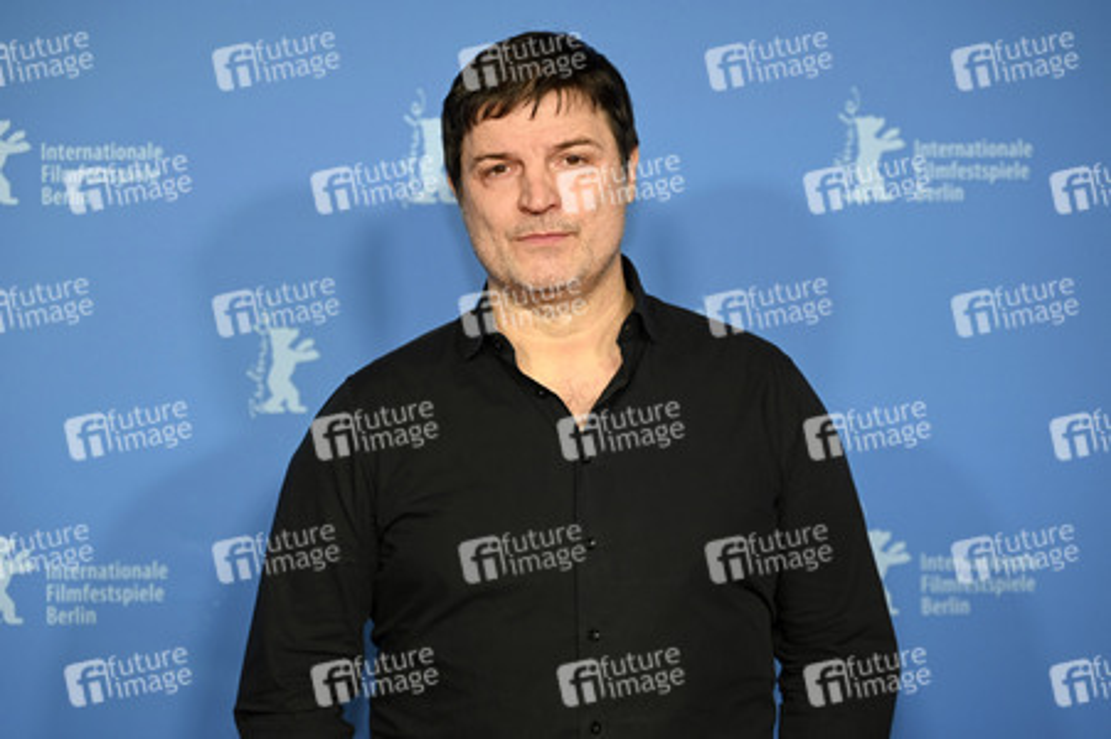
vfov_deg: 20.0
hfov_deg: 29.7
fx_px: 2097
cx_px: 556
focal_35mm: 68
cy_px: 370
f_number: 2.8
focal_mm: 68
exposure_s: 1/160
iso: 320
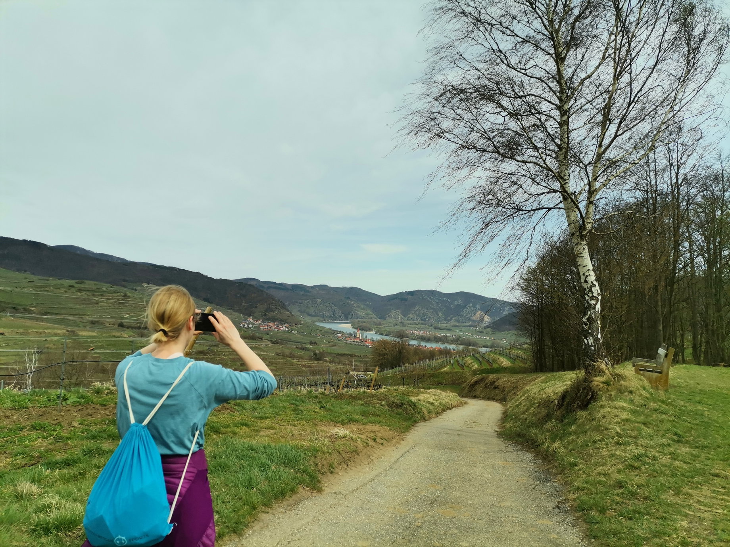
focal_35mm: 26
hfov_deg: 67.3
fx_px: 548
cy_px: 274
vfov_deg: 53.1
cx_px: 365
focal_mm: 4.75
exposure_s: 1/2410
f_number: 1.8
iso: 50
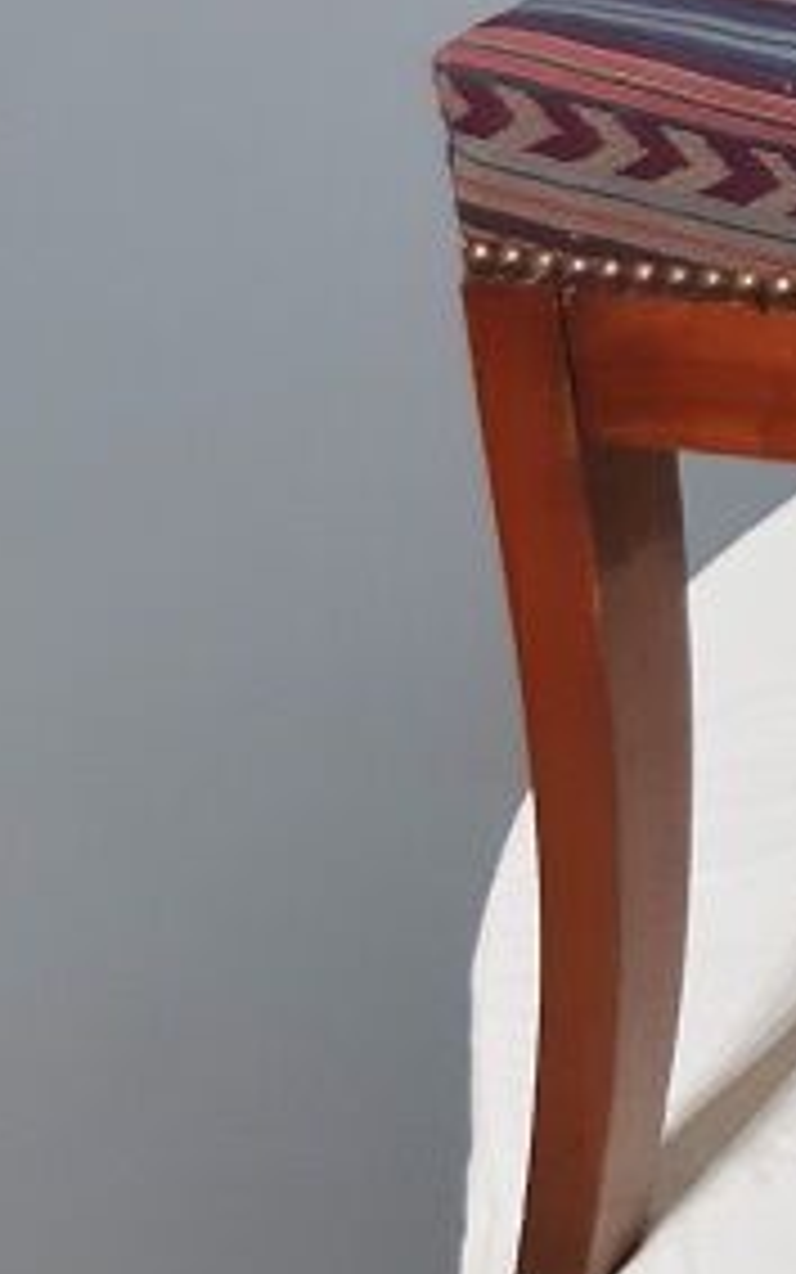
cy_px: -113
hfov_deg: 15.1
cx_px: 1313
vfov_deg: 24.7
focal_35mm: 78
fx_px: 2706
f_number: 1.7
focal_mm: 3.93
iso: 125
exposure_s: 1/50
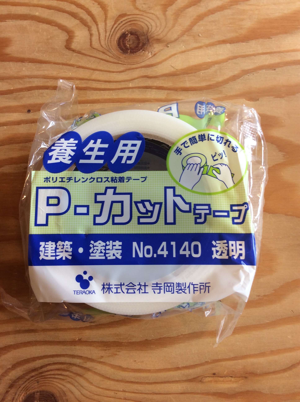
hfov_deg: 44.1
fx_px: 371
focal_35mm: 32
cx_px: 150
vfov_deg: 56.9
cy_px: 201
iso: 32
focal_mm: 3.3
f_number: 2.4
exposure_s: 1/40
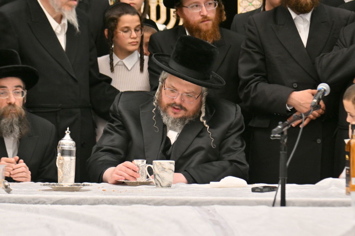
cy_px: 118
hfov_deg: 11.4
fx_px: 1774
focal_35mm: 180
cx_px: 178
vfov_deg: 7.6
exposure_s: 1/200
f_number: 4
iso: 400
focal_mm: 120
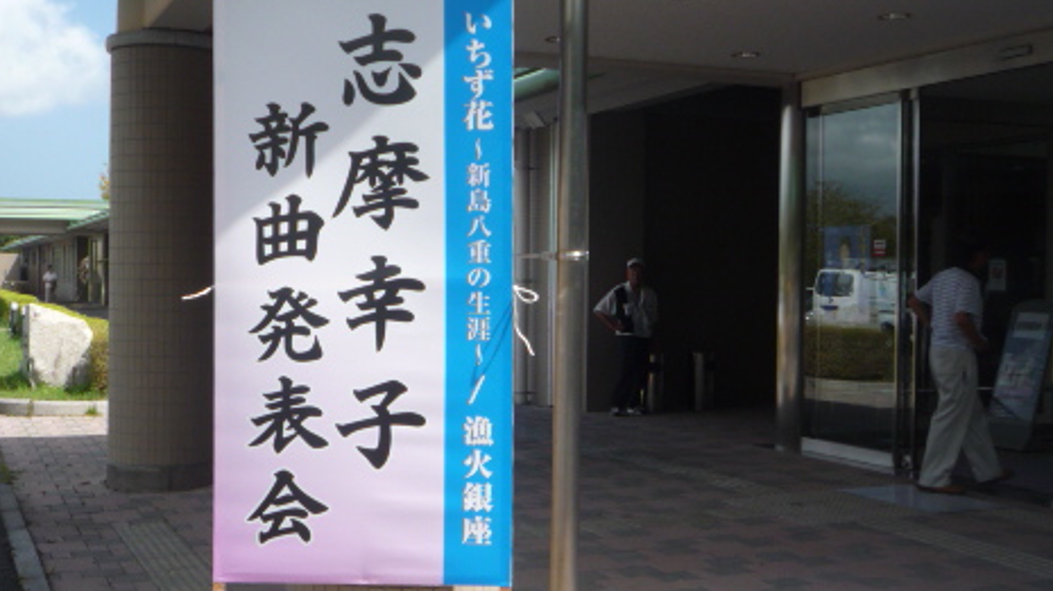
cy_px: 299
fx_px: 1256
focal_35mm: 45
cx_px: 371
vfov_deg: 26.5
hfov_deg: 45.0
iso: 100
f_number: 5
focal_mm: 5.2
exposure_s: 1/400
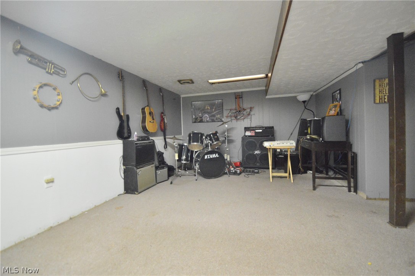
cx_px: 208
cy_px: 138
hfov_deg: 100.5
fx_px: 173
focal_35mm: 15
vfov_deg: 77.2
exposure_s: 1/60
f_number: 3.5
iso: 3200
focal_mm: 10
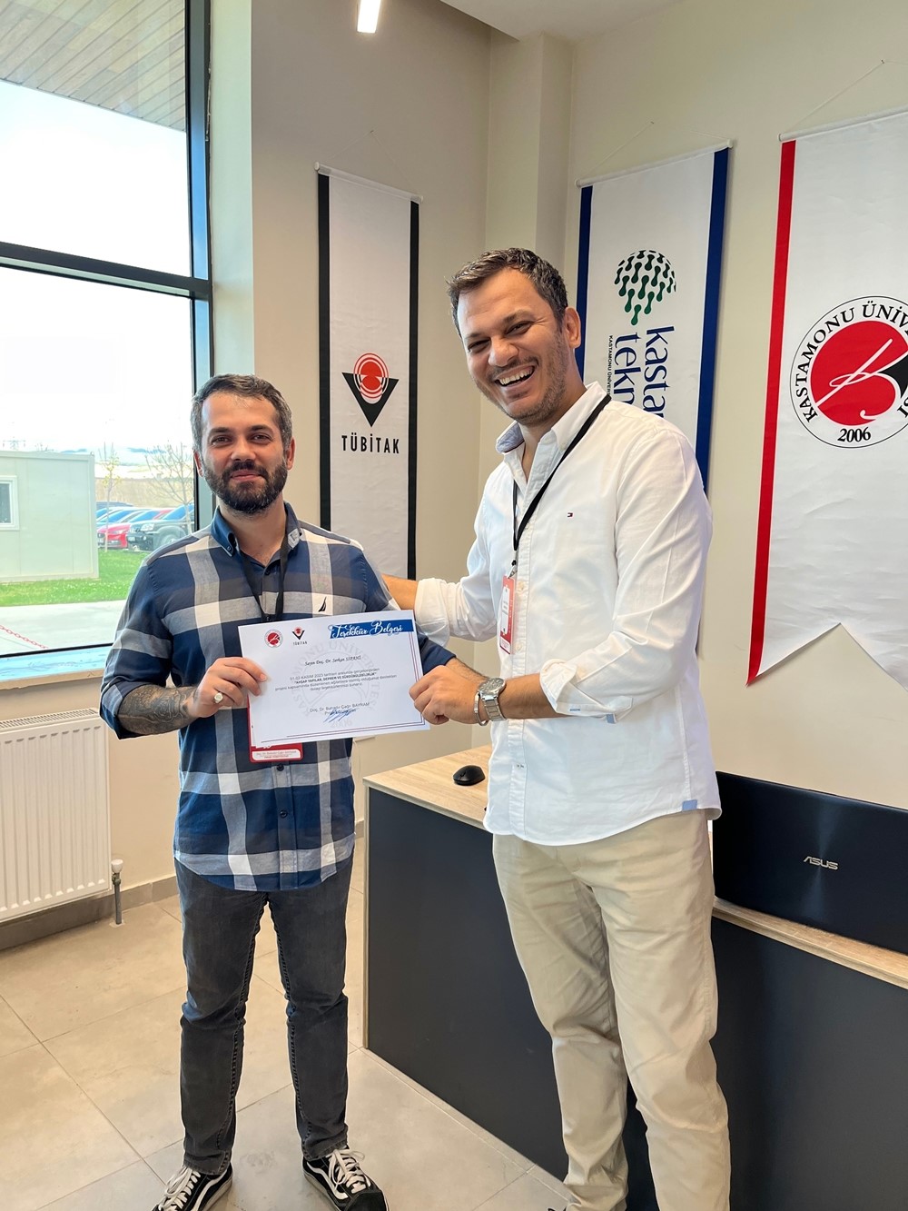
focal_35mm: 26
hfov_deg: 53.1
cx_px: 454
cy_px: 606
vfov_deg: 67.3
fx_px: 909
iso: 100
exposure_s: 1/100
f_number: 1.6
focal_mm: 5.1
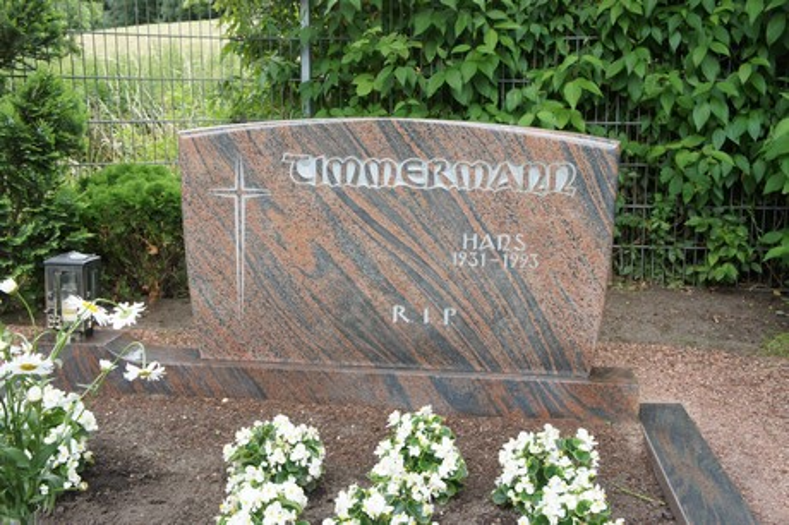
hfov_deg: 49.6
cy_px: 262
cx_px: 394
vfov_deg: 34.2
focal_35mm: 39
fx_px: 854
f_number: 5.6
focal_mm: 26
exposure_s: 1/250
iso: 640
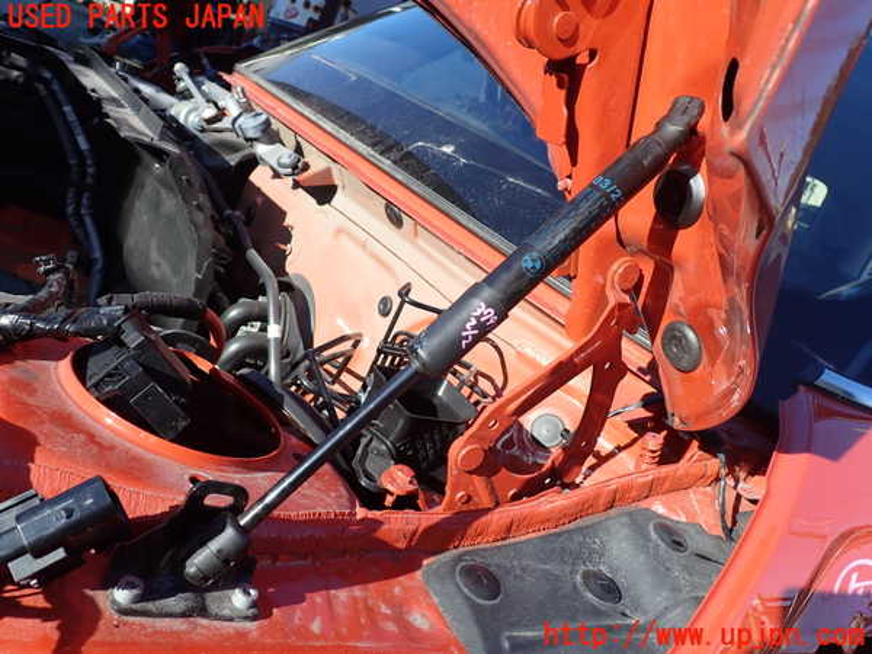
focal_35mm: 30
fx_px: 756
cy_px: 327
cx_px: 436
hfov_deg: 60.0
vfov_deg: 46.8
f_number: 3.2
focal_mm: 5.4
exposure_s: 1/500
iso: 100
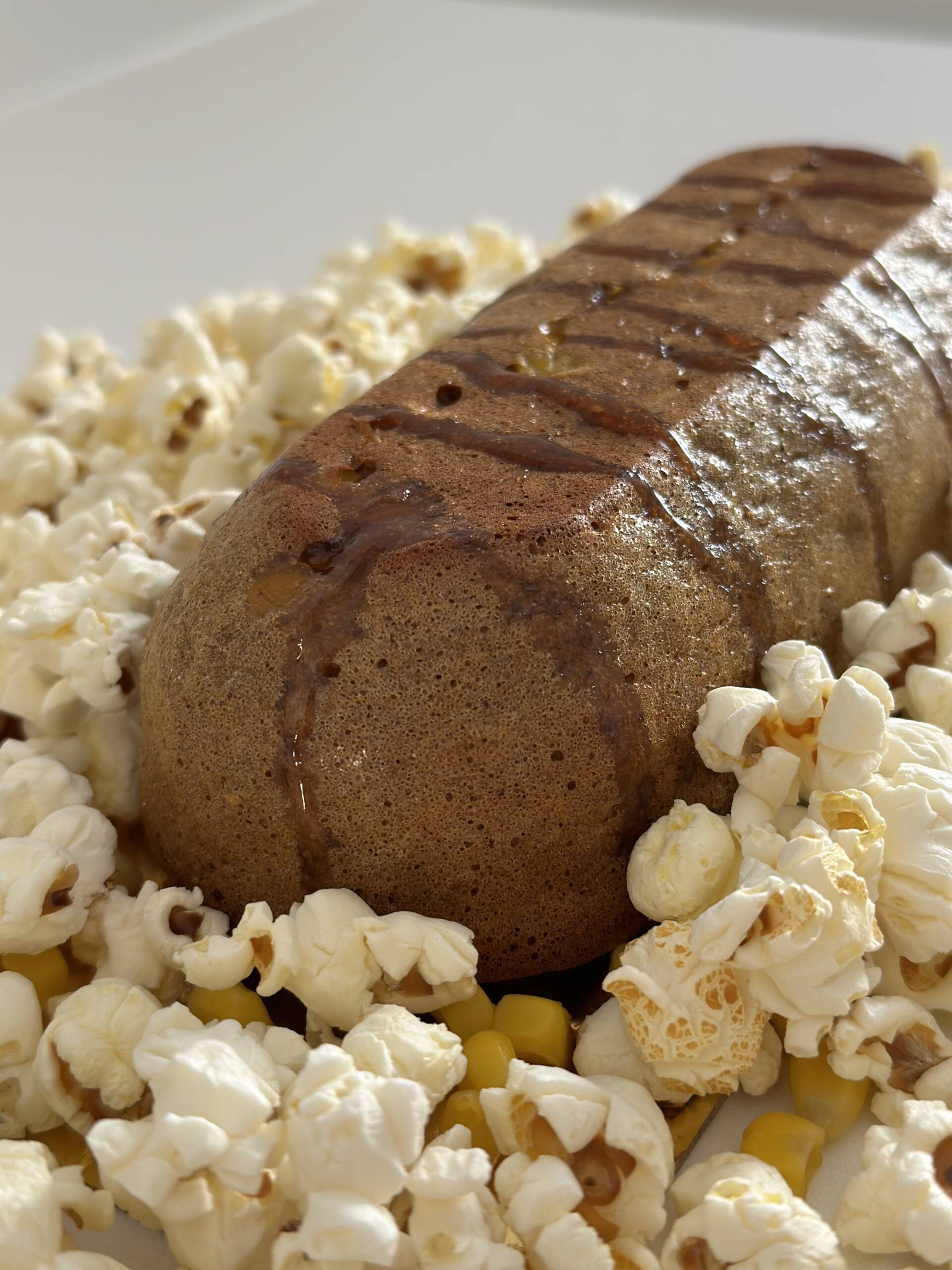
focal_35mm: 48
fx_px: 1760
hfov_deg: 30.3
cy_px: 635
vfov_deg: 39.7
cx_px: 476
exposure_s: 1/83
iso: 125
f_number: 1.78
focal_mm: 6.86
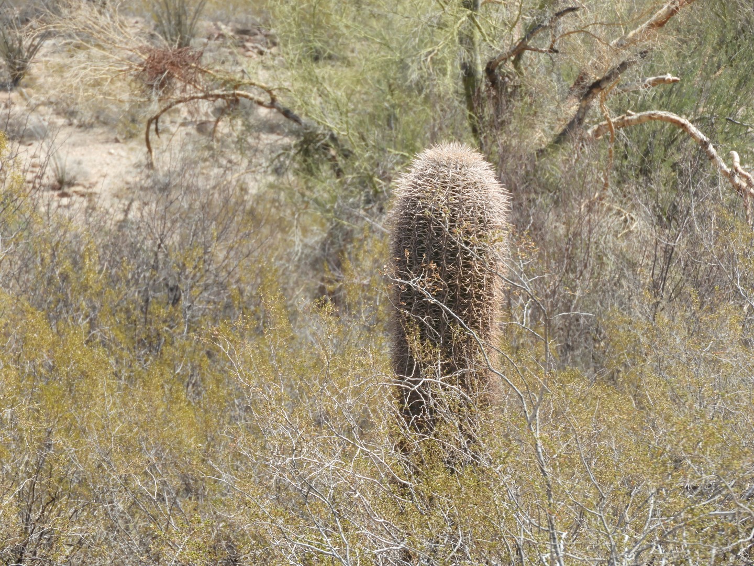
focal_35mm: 300
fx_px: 6535
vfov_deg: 5.0
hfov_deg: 6.6
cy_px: 283
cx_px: 377
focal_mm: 53.7
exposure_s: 1/320
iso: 100
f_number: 5.5
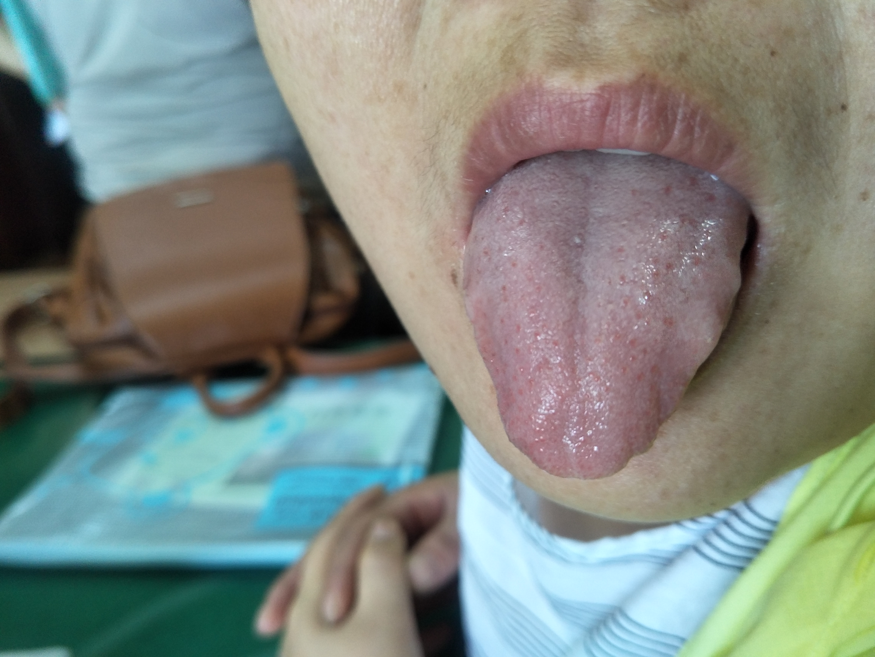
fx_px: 607
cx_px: 438
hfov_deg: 71.6
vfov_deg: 56.8
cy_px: 328
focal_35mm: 24
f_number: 1.7
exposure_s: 1/33
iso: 128
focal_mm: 4.1
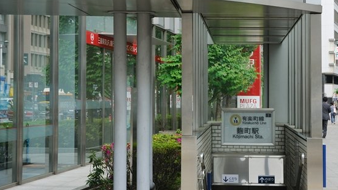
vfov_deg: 15.1
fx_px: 715
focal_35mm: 80
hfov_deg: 26.5
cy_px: 61
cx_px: 223
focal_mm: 35
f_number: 8
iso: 200
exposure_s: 1/60
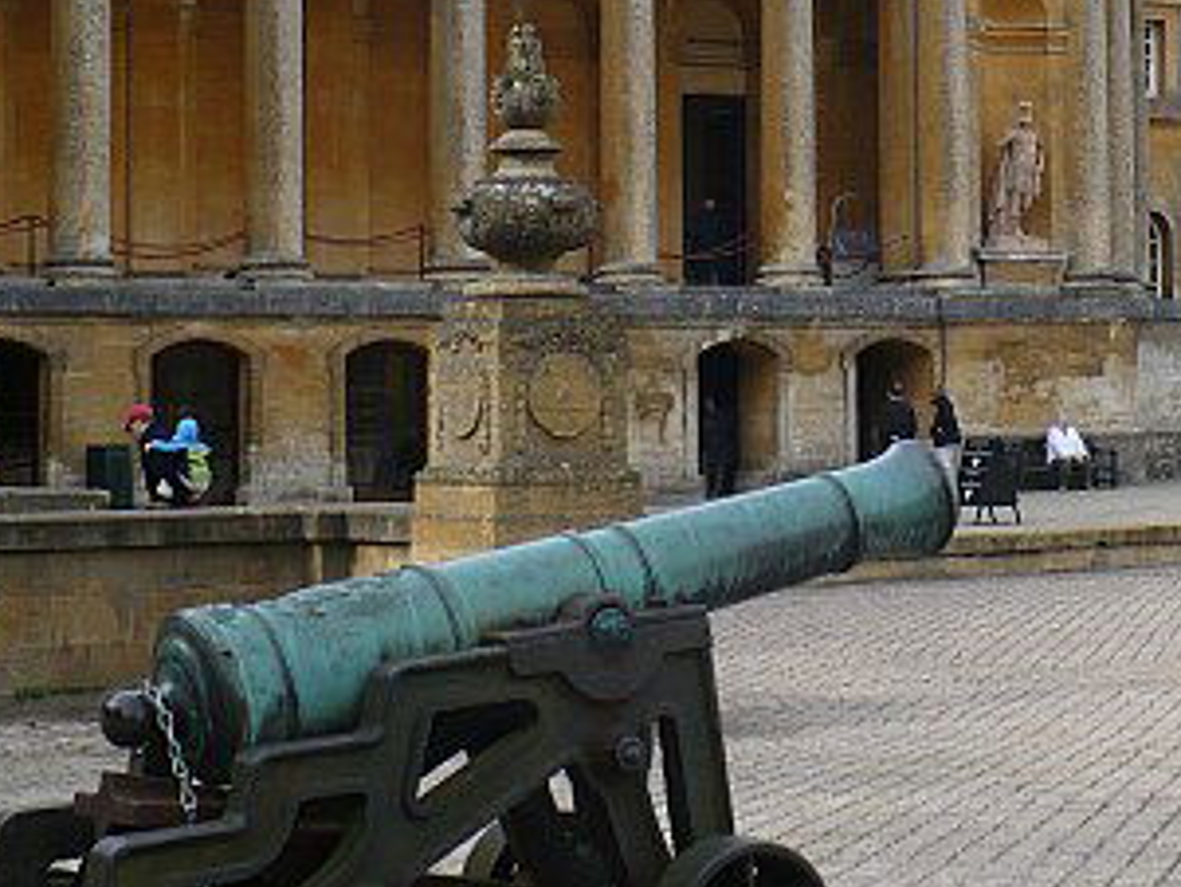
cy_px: 200
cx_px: 1012
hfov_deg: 19.0
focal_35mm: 102
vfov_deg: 14.4
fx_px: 3481
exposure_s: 1/500
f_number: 3
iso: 100
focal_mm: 7.9
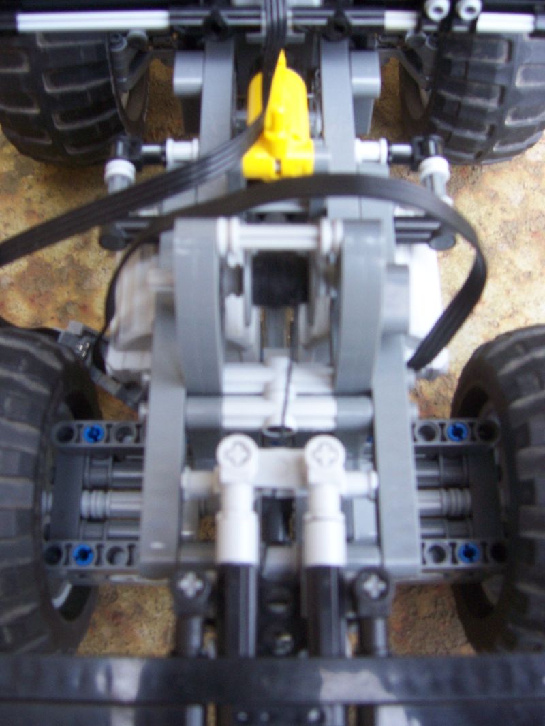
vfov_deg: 51.3
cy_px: 363
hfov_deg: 39.7
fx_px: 755
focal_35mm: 36
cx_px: 272
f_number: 3
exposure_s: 1/10
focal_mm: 6
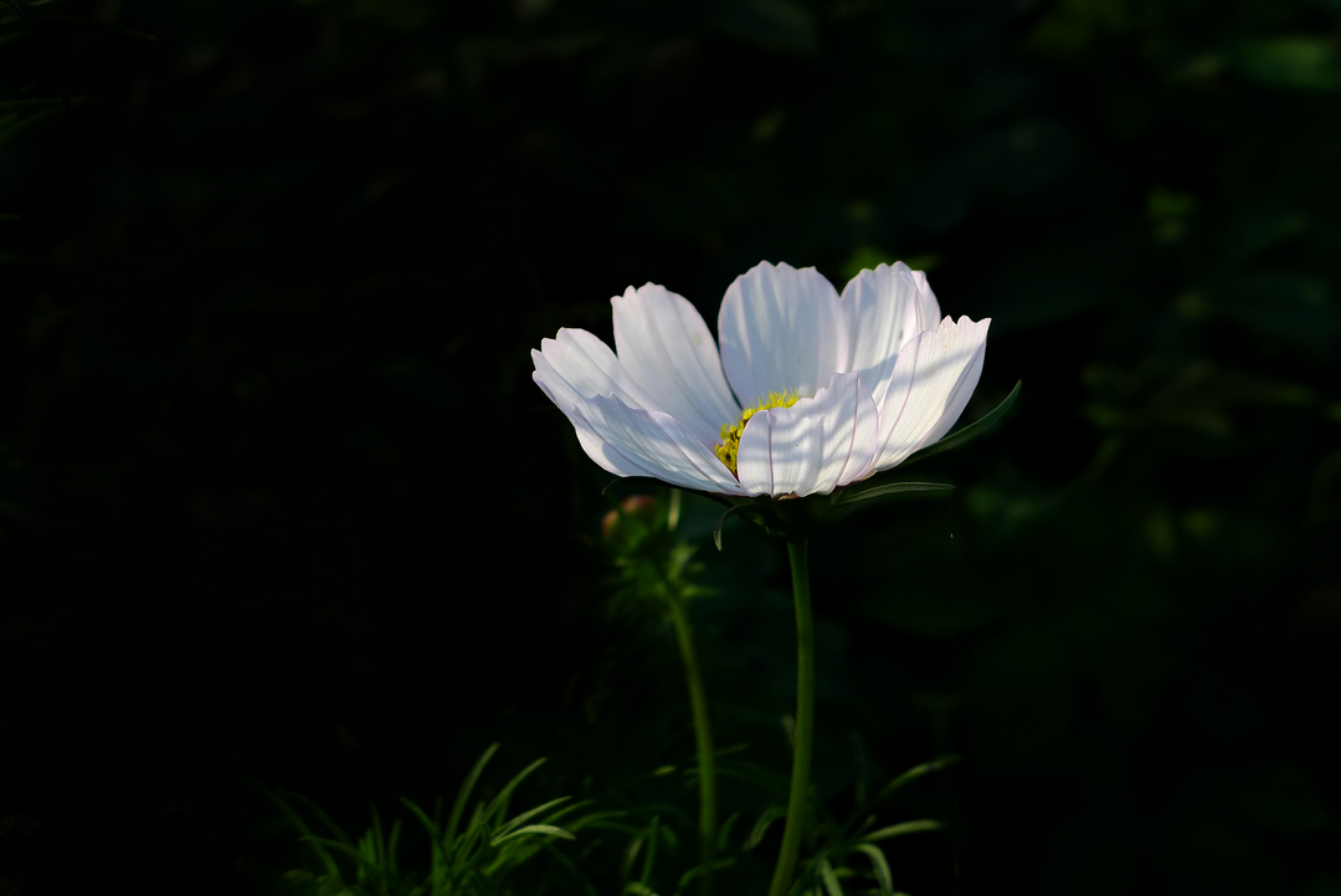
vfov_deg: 27.0
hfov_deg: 39.6
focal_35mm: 50
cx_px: 670
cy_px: 448
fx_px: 1863
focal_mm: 9.8
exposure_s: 1/2000
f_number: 2.8
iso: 100
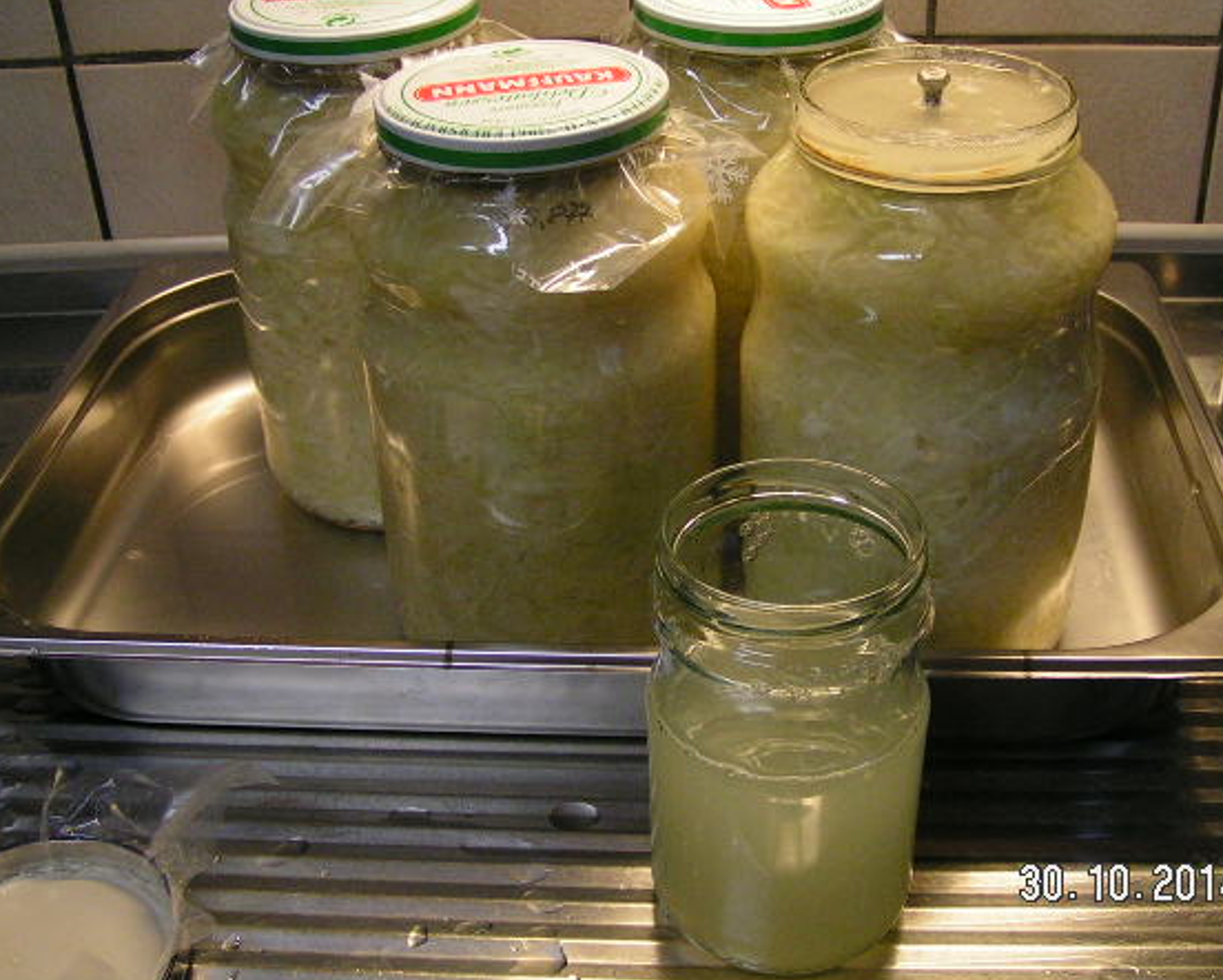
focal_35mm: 43
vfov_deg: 34.9
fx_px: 1557
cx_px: 651
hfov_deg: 42.9
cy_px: 455
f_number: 2.8
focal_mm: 5.8
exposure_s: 1/40
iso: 160
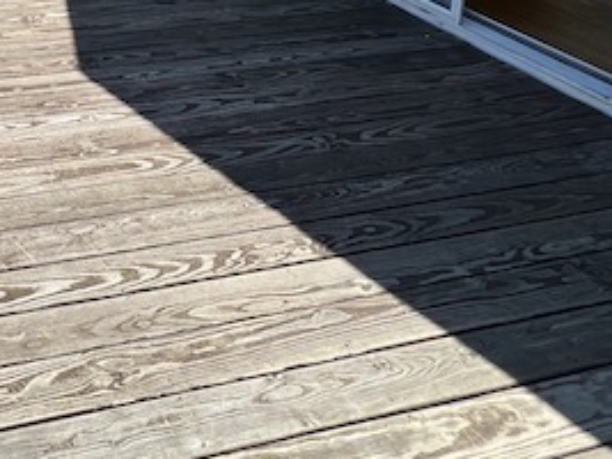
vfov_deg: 28.1
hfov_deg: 40.7
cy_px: -184
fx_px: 689
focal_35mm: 39
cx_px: -25
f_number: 1.8
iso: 32
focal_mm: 1.57
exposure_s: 1/1085
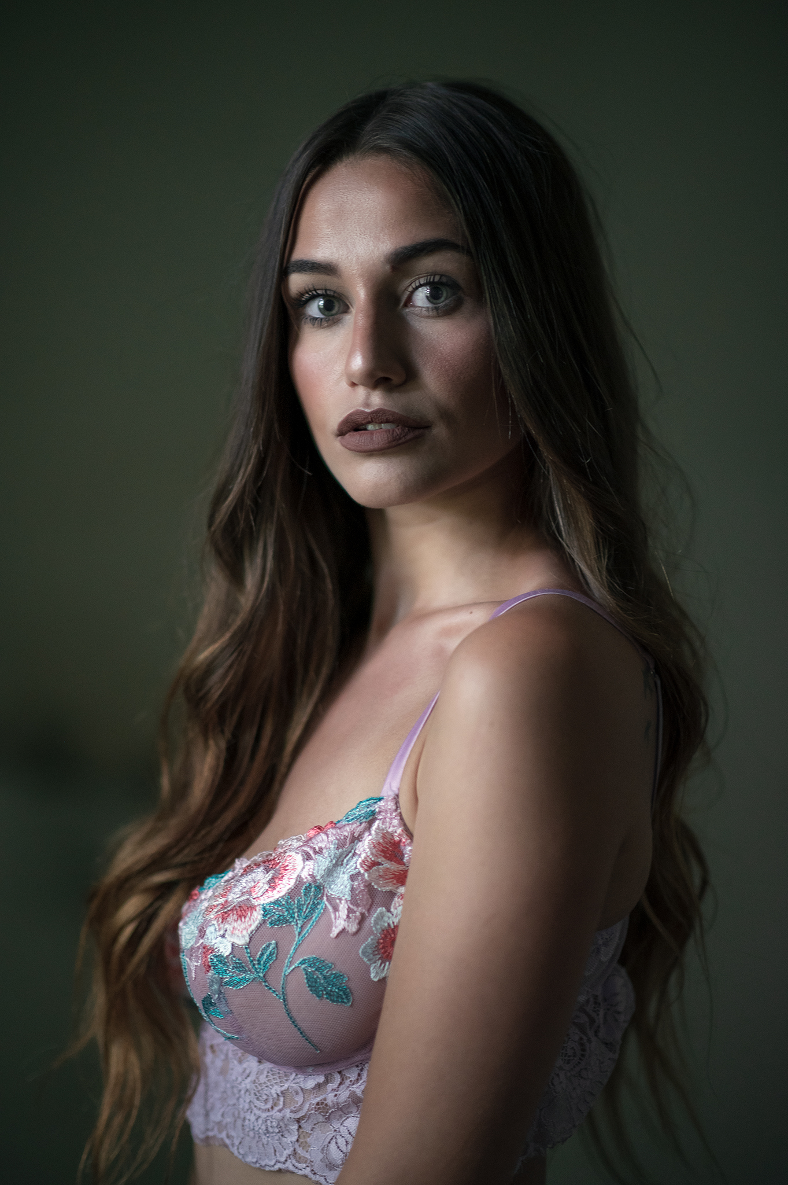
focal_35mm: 85
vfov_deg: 23.9
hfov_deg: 16.1
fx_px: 2794
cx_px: 394
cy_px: 592
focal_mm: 85
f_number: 1.4
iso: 1600
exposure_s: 1/125
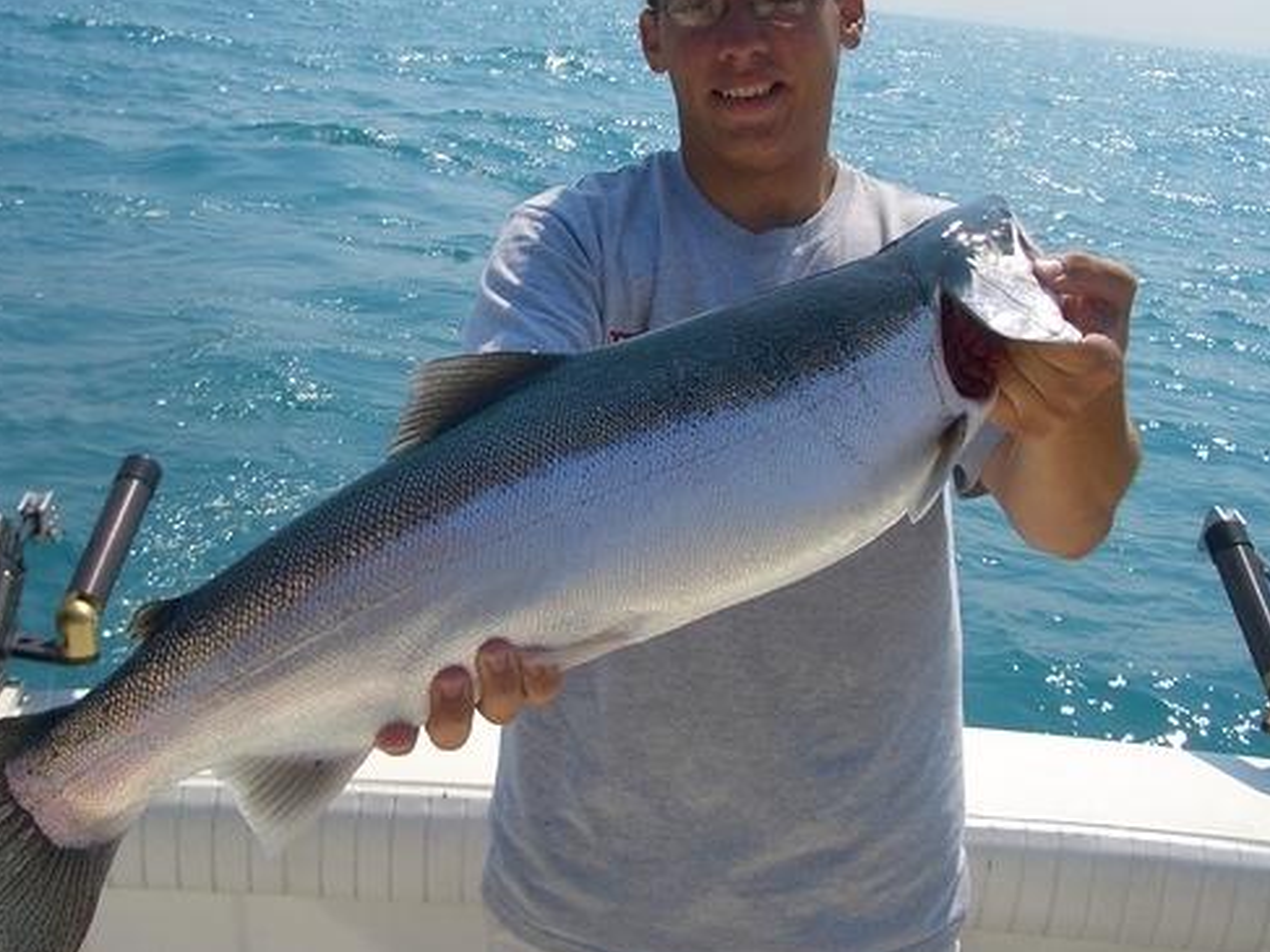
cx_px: 524
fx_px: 1687
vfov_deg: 31.5
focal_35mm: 46
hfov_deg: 41.1
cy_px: 443
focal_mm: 5.8
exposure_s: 1/640
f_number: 4.3
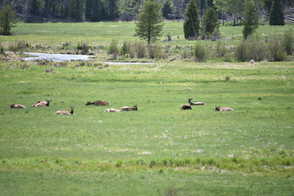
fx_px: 2450
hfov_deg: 6.9
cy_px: 98
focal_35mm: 300
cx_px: 147
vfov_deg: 4.6
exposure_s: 1/640
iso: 250
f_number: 5.6
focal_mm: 300
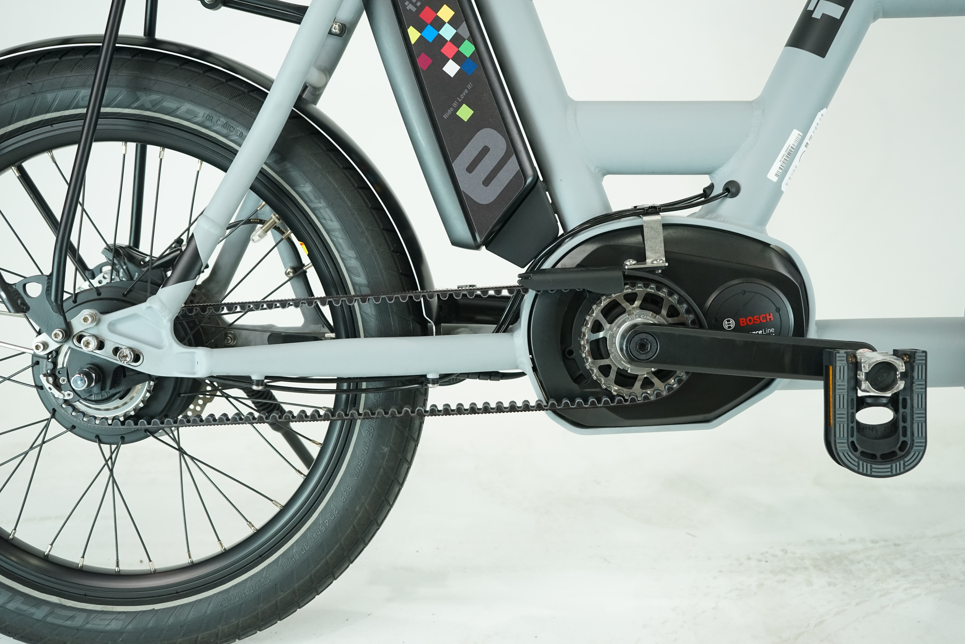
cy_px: 322
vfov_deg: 31.9
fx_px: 1126
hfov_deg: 46.4
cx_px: 482
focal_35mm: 42
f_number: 5.6
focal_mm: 42
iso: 1600
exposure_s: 1/200
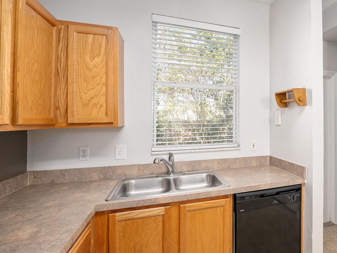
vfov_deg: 65.9
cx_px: 242
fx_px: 195
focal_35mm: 20
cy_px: 121
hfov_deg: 77.2
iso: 250
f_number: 7.1
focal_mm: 14
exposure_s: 1/4
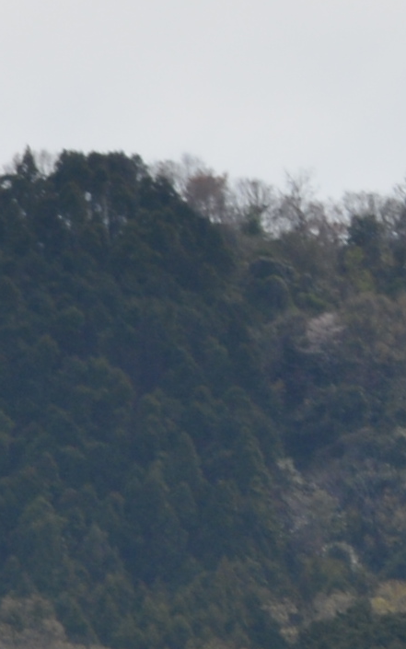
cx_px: 1882
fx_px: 12656
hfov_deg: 1.8
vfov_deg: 2.9
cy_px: 1014
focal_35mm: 715
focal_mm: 55
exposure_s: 1/200
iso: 100
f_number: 11
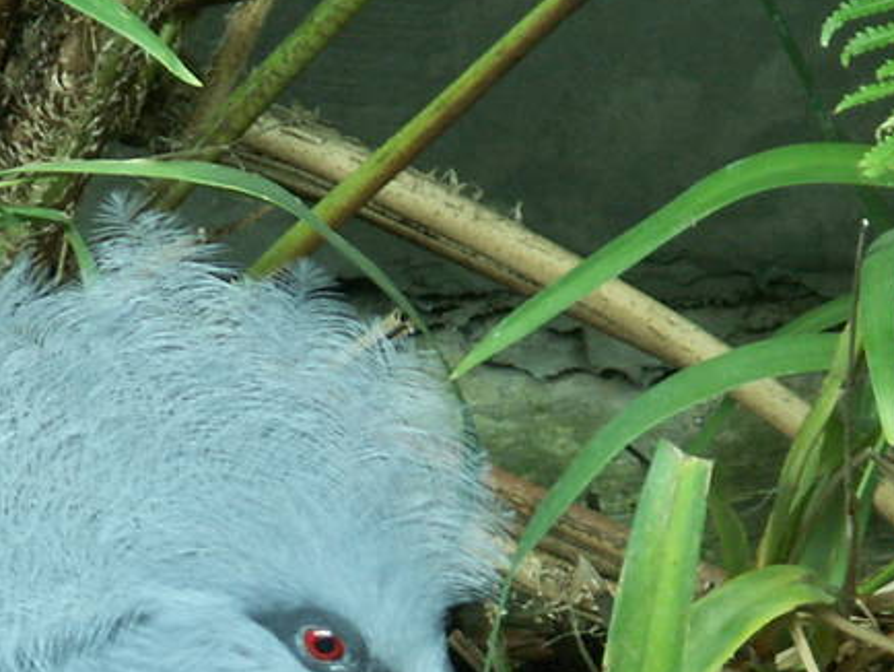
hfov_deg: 3.4
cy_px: 812
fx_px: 15039
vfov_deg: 2.6
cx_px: 262
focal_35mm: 582
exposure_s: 1/50
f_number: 4
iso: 50
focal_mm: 25.89
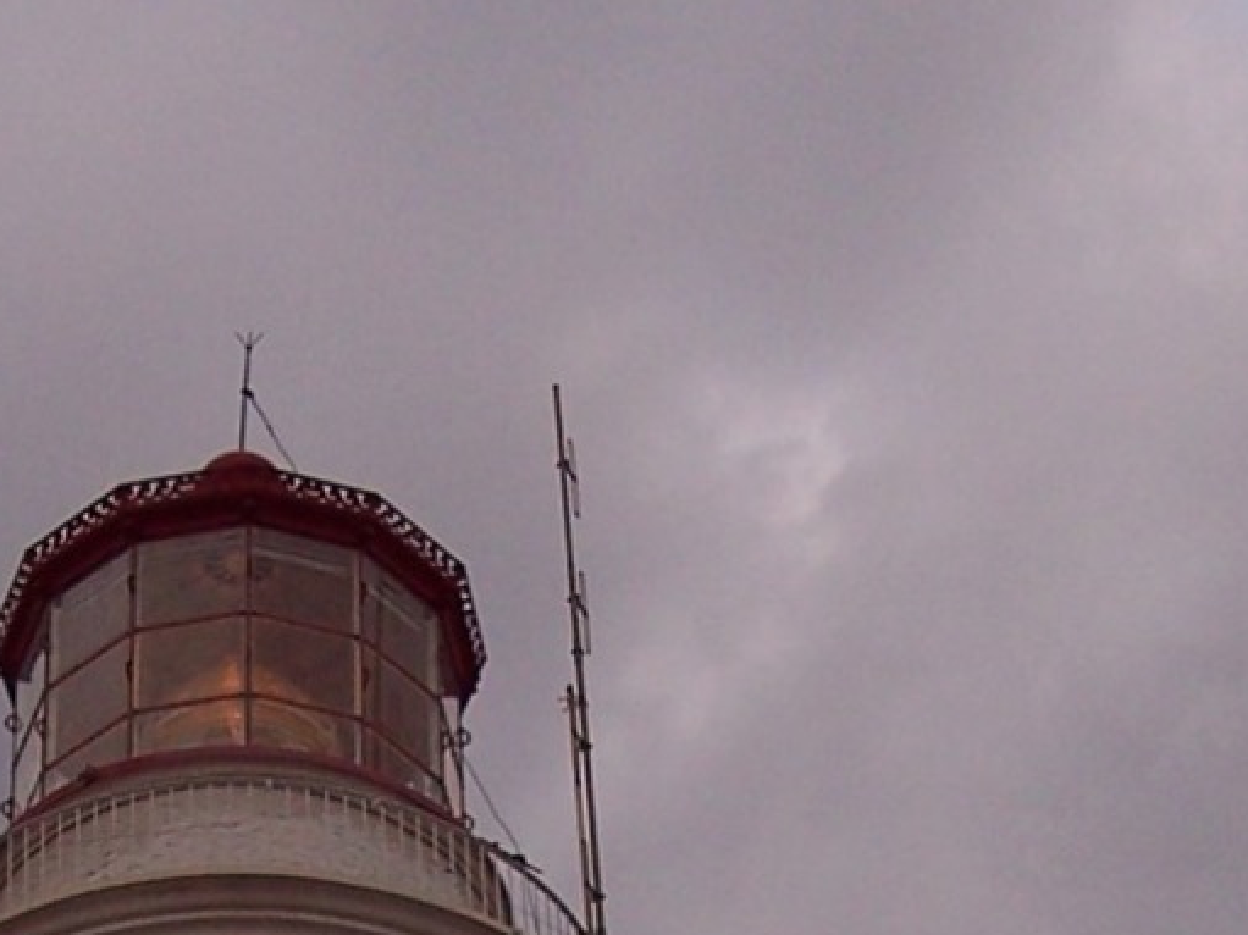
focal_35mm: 151
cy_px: 1435
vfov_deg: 9.5
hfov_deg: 13.0
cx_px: 328
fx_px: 5443
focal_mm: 8
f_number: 3.4
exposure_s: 1/60
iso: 100
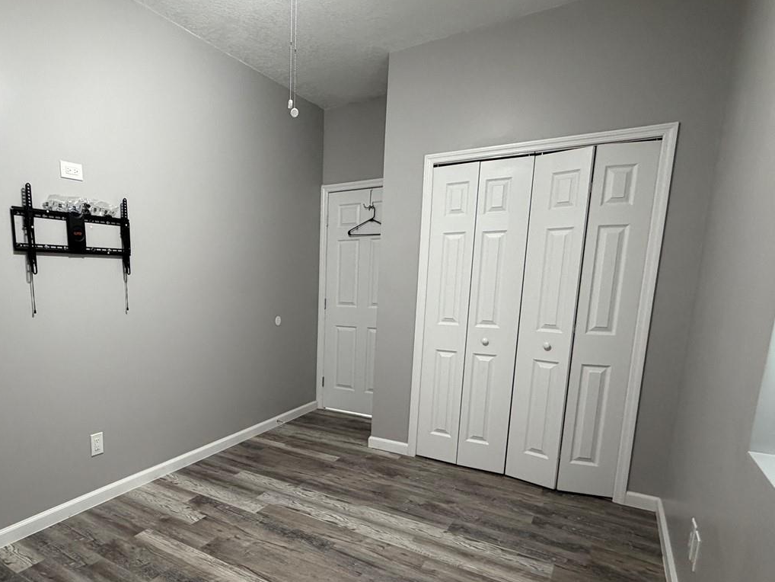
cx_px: 263
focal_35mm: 22
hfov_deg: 74.2
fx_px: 493
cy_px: 363
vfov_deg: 60.3
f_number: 2.2
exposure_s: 1/60
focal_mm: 2.22
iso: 250
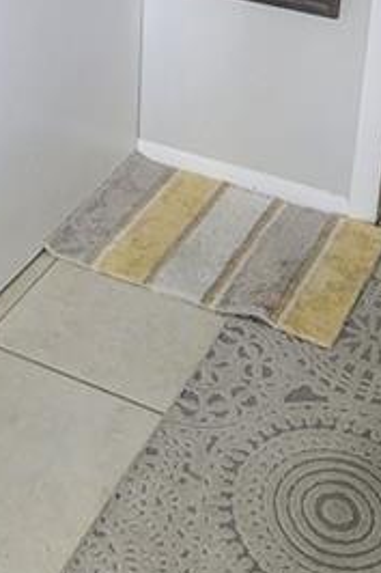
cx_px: 116
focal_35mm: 61
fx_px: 970
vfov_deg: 28.8
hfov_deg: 22.1
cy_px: -103
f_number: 2.2
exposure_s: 1/30
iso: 500
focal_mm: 2.2
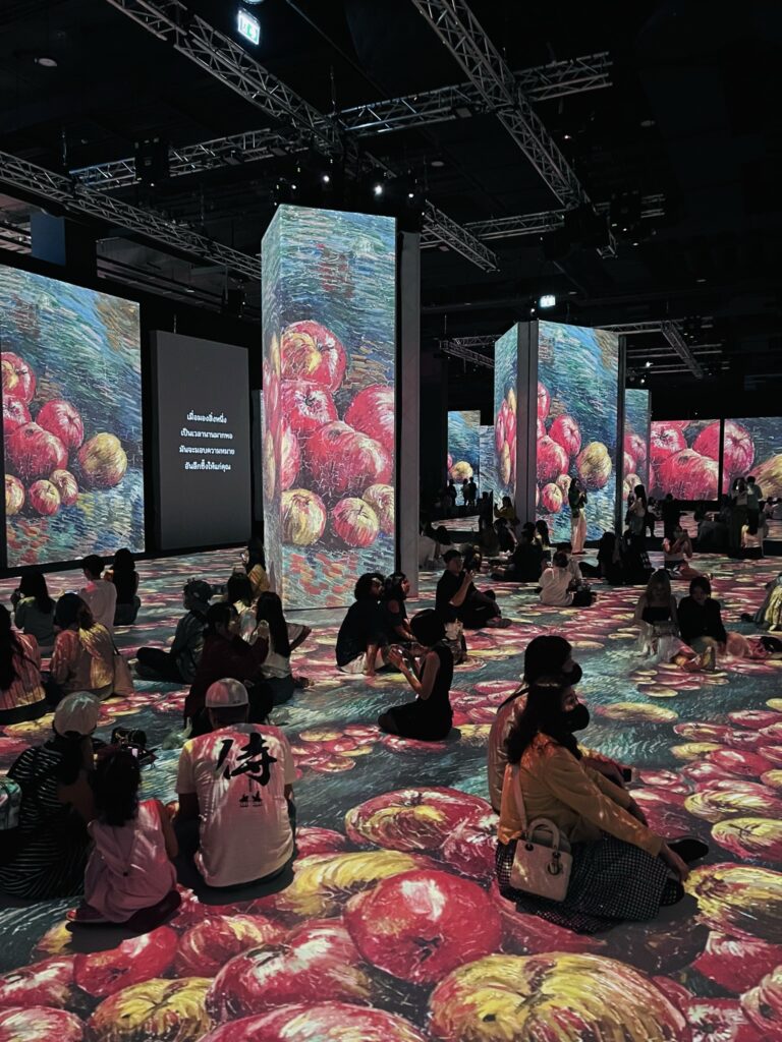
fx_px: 783
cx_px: 391
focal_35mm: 26
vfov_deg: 67.3
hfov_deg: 53.1
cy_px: 521
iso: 1000
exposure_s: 1/30
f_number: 1.6
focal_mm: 5.1
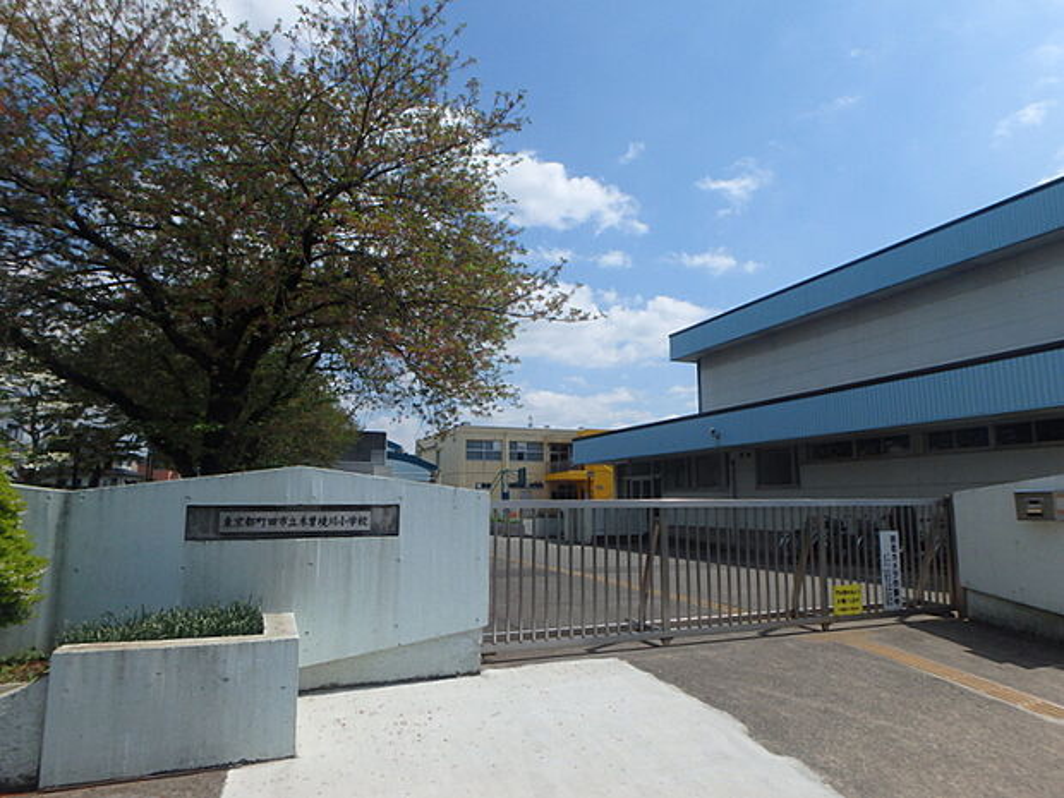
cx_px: 532
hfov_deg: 79.0
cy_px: 399
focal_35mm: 21
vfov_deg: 63.4
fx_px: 645
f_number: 6
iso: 125
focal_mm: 3.7
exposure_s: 1/800
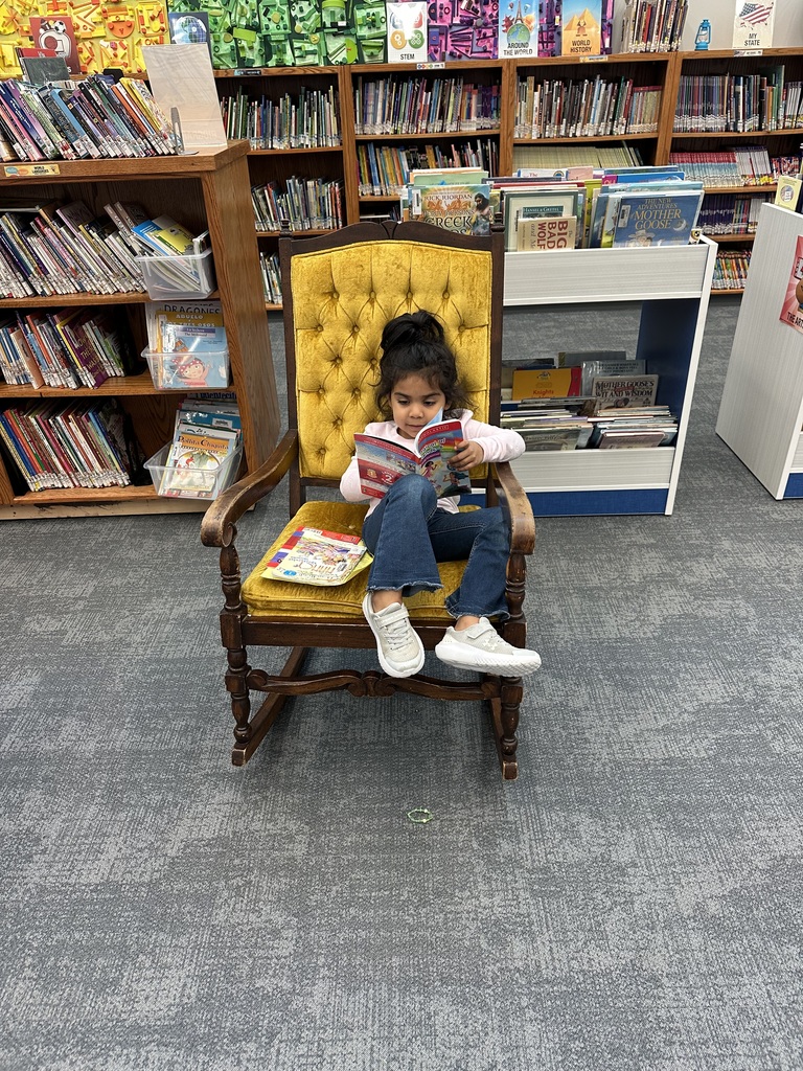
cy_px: 536
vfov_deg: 71.6
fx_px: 742
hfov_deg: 56.8
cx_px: 402
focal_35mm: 24
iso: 200
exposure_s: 1/121
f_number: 1.78
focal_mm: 6.86
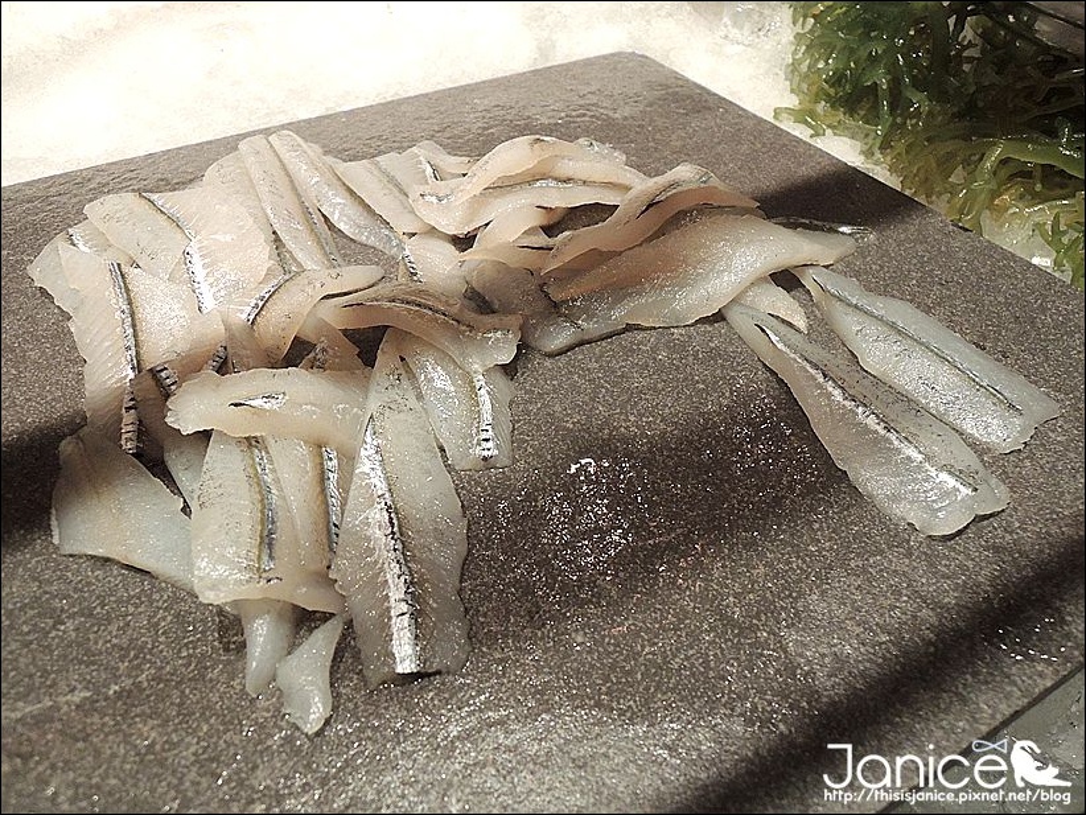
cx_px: 543
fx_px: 753
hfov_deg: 71.6
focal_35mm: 24
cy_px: 408
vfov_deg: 56.8
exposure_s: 1/30
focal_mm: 4.3
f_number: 2.8
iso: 360
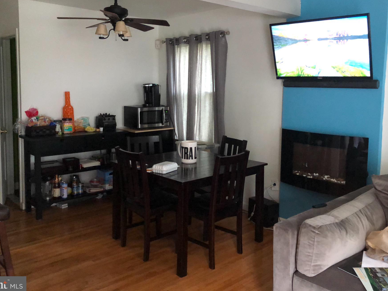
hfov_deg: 55.4
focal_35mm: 33
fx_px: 370
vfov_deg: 42.8
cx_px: 199
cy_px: 123
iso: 500
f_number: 1.8
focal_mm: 3.99
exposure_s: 1/30
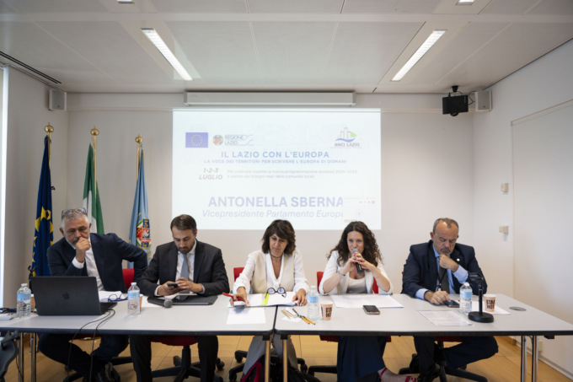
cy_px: 191
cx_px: 286
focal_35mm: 24
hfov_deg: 73.8
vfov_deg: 53.1
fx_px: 382
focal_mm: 24
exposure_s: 1/320
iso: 640
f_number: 2.8
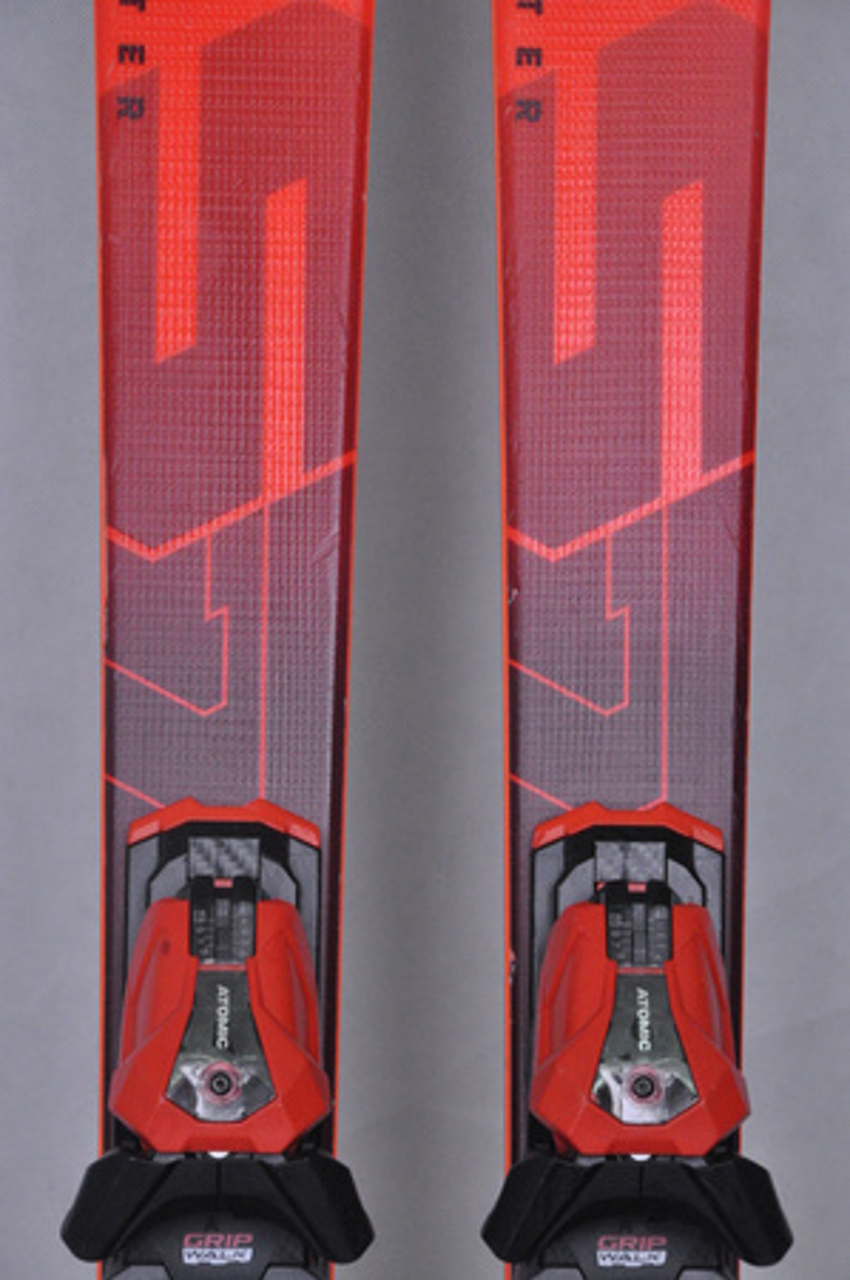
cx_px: 425
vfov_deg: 13.1
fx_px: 5591
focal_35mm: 158
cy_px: 640
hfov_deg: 8.7
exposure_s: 1/125
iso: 3200
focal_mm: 105
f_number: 9.5
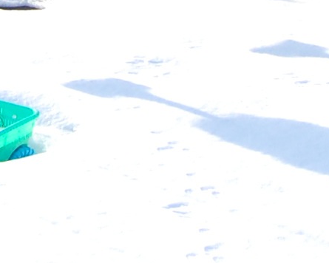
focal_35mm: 171
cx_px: 78
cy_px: -327
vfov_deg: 8.4
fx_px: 1665
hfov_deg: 11.3
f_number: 8
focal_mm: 18
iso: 400
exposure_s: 1/250
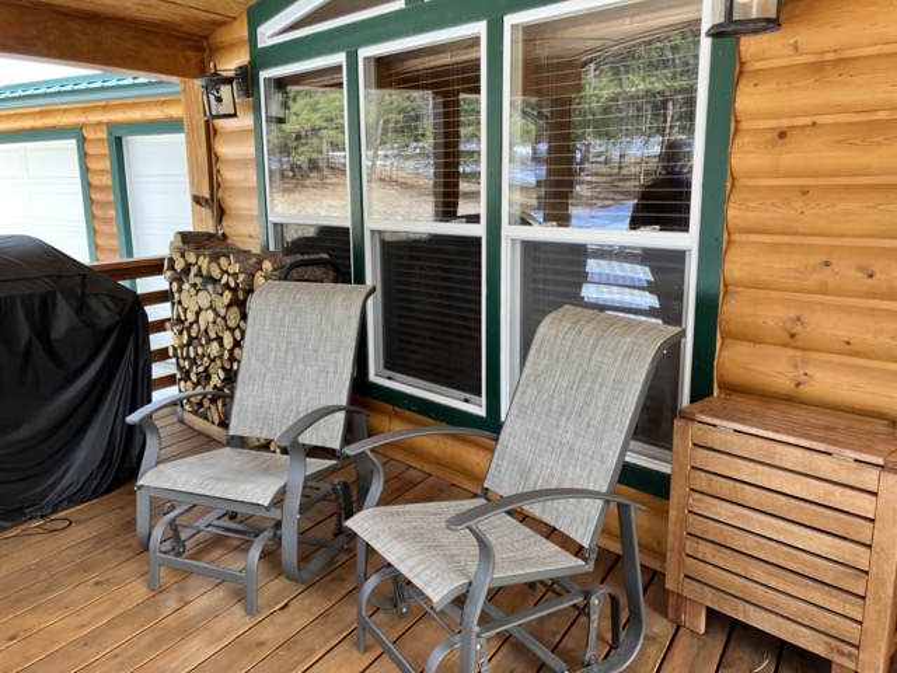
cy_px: 336
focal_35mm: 28
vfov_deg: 49.7
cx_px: 448
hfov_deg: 63.4
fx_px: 726
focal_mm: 3.99
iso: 40
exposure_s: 1/121
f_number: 1.8
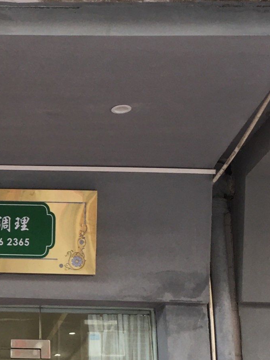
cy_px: 271
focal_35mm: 88
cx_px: -100
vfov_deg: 22.0
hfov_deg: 15.8
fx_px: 915
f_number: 2.2
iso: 25
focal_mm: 4.15
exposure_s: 1/33
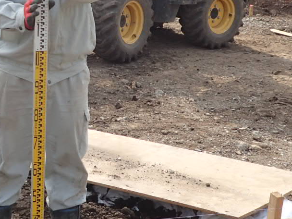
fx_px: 666
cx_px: 78
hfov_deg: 24.5
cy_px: 70
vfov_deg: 18.6
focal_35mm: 79
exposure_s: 1/160
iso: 100
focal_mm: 4.5
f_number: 5.6
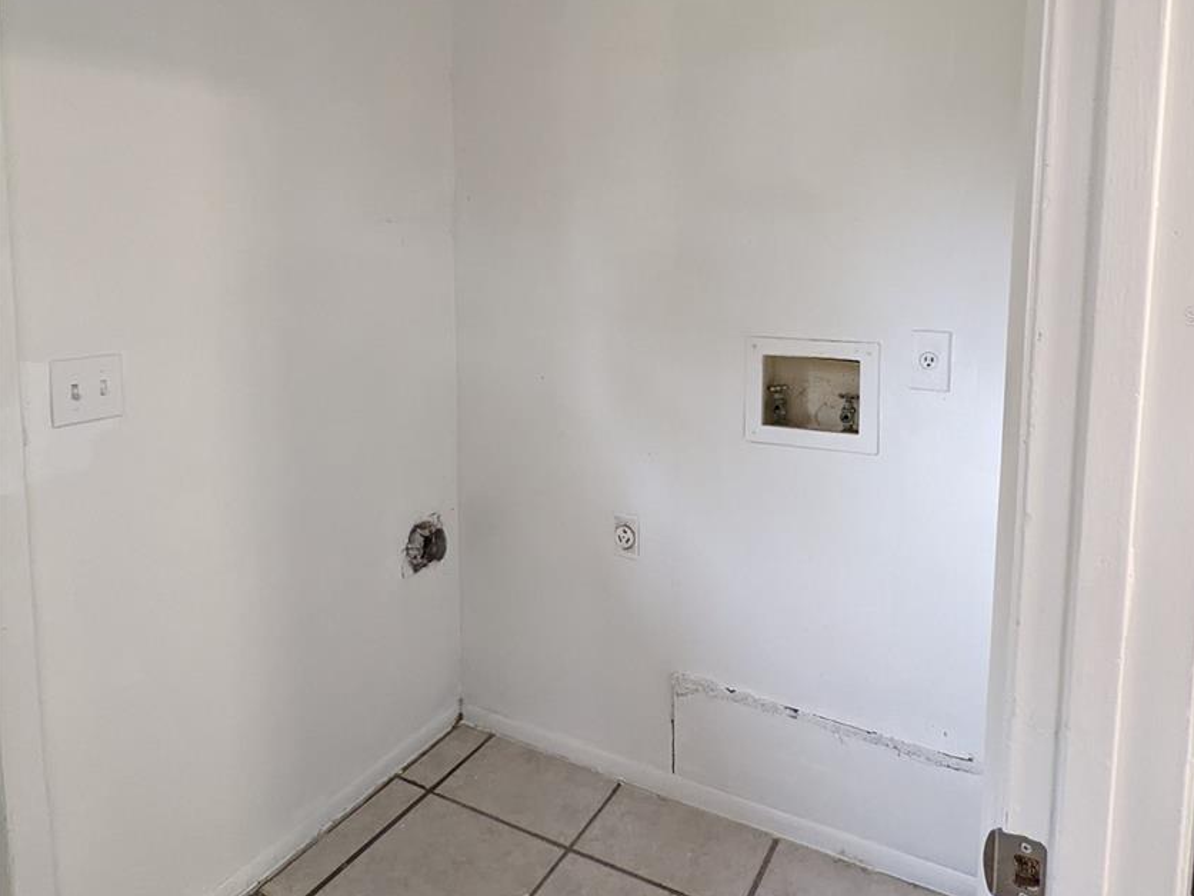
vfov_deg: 57.9
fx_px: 793
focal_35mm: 23
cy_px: 316
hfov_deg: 73.8
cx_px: 642
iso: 378
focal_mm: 2.35
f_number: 2.2
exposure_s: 1/120
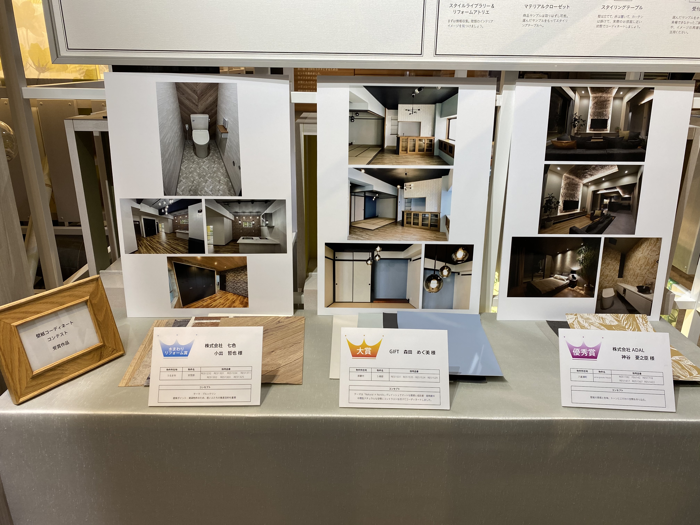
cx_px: 350
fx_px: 526
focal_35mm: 26
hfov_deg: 67.3
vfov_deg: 53.1
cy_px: 262
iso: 80
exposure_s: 1/120
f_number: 1.8
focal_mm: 4.25
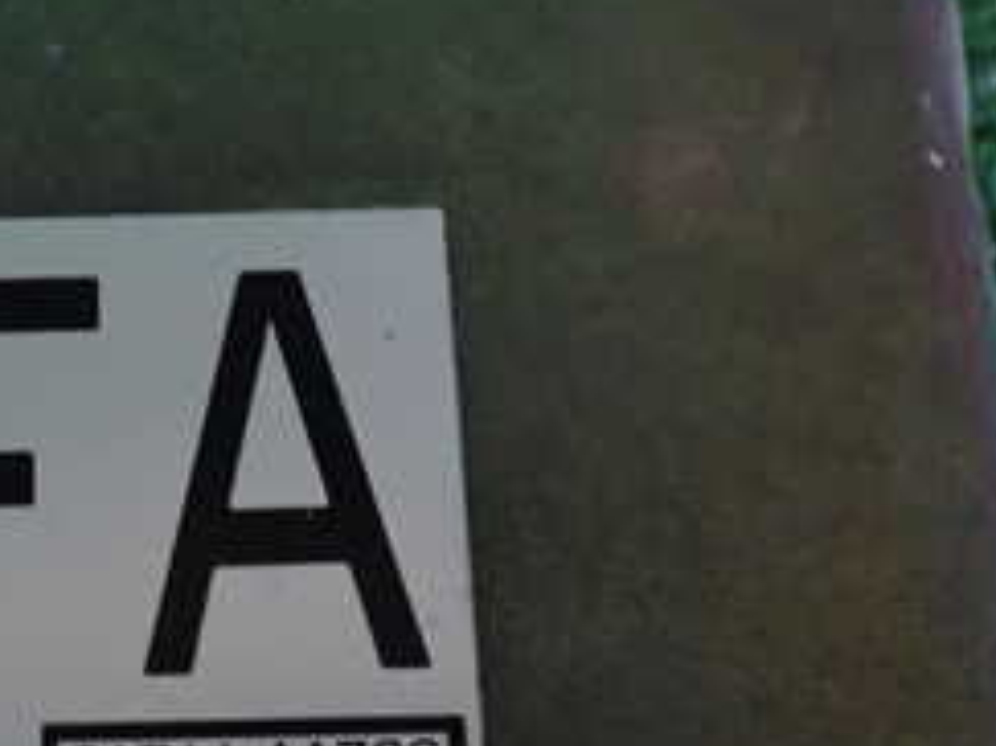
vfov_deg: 19.9
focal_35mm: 74
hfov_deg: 25.5
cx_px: 94
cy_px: 377
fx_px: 2128
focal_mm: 5.4
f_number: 2.3
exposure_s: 1/30
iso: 200
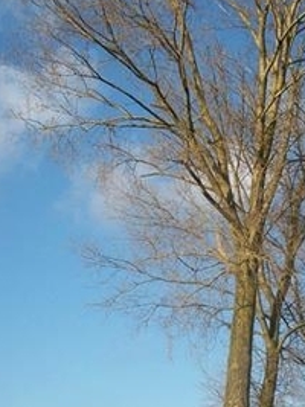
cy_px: 280
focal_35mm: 72
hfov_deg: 20.2
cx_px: 241
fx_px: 847
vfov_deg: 26.8
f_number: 8.8
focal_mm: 5.7
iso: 80
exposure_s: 1/125
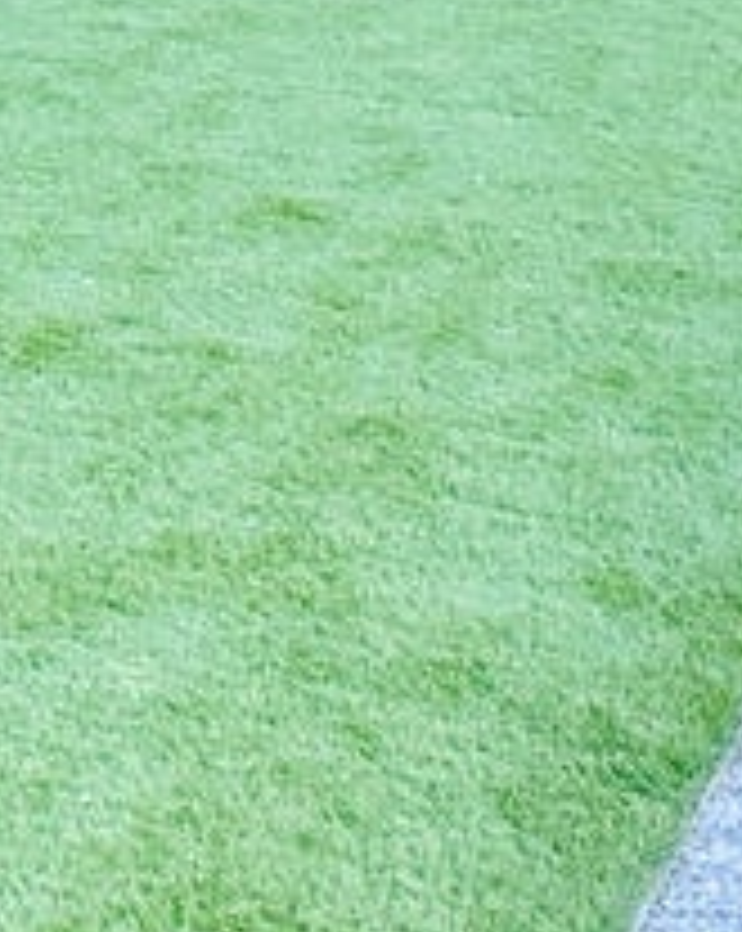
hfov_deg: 11.3
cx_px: 135
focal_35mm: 136
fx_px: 3742
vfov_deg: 13.6
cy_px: -311
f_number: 1.78
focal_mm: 6.76
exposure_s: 1/40
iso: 640
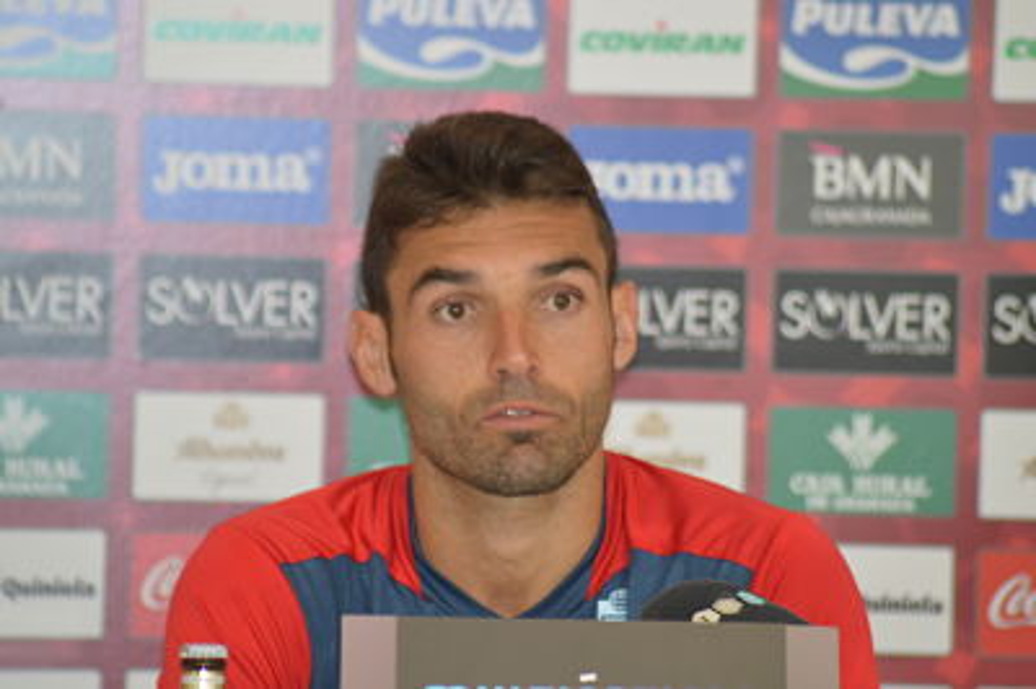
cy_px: 344
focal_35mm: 292
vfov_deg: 4.7
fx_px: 8410
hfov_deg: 7.0
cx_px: 518
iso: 640
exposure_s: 1/60
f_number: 4.8
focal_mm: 195
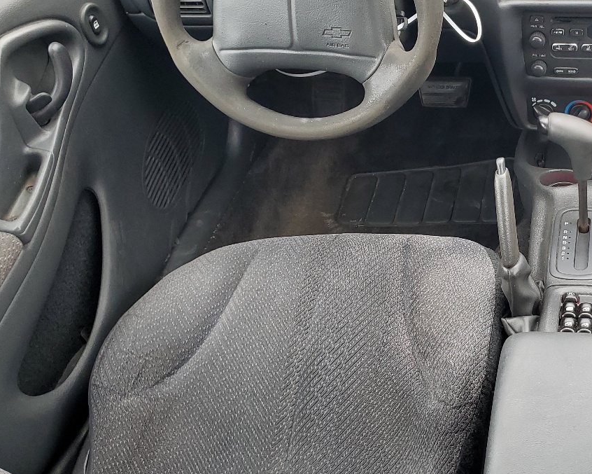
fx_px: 841
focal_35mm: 48
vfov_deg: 31.5
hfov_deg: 36.1
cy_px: 229
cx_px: 547
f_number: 1.5
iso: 55
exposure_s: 1/120
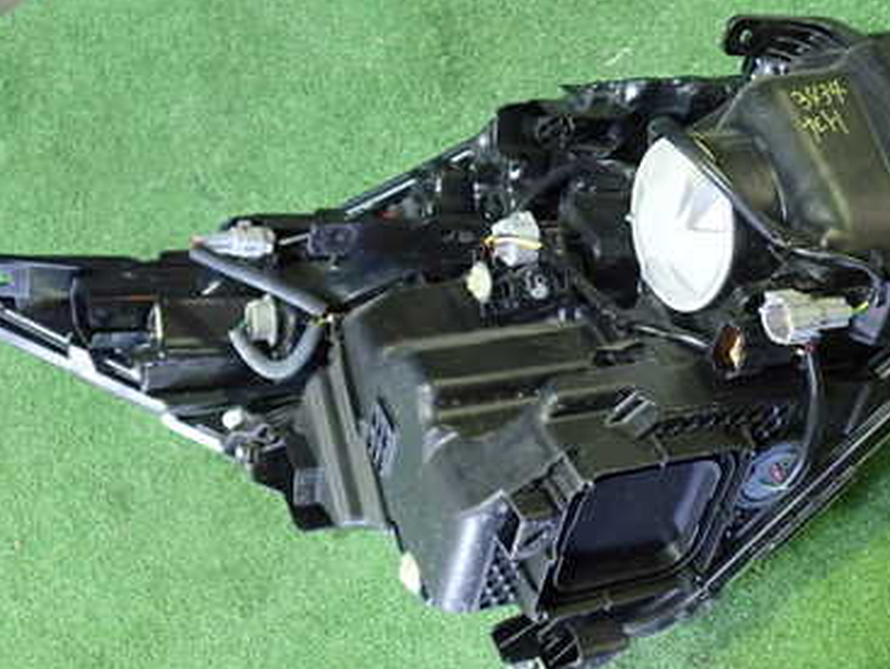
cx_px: 587
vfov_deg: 29.6
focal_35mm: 49
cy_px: 252
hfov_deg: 38.5
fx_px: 1261
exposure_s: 1/30
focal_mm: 5.4
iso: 640
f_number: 2.3
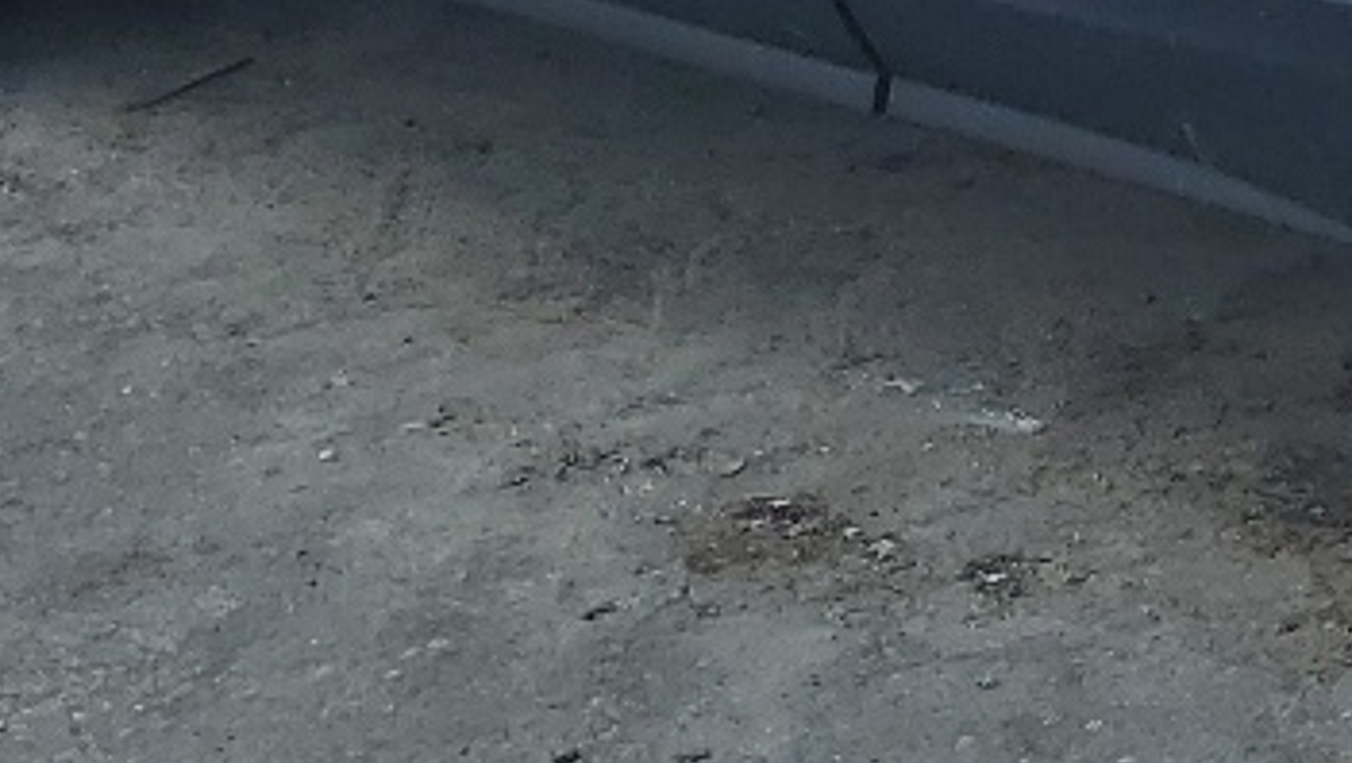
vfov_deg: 9.1
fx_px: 4628
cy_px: -497
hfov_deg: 15.1
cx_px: 2184
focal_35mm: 129
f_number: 1.5
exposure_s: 1/1667
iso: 50
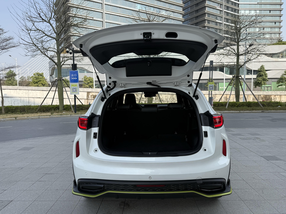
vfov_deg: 56.8
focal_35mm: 24
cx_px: 143
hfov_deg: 71.6
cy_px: 107
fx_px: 198
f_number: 1.78
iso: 80
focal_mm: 6.76
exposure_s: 1/2110
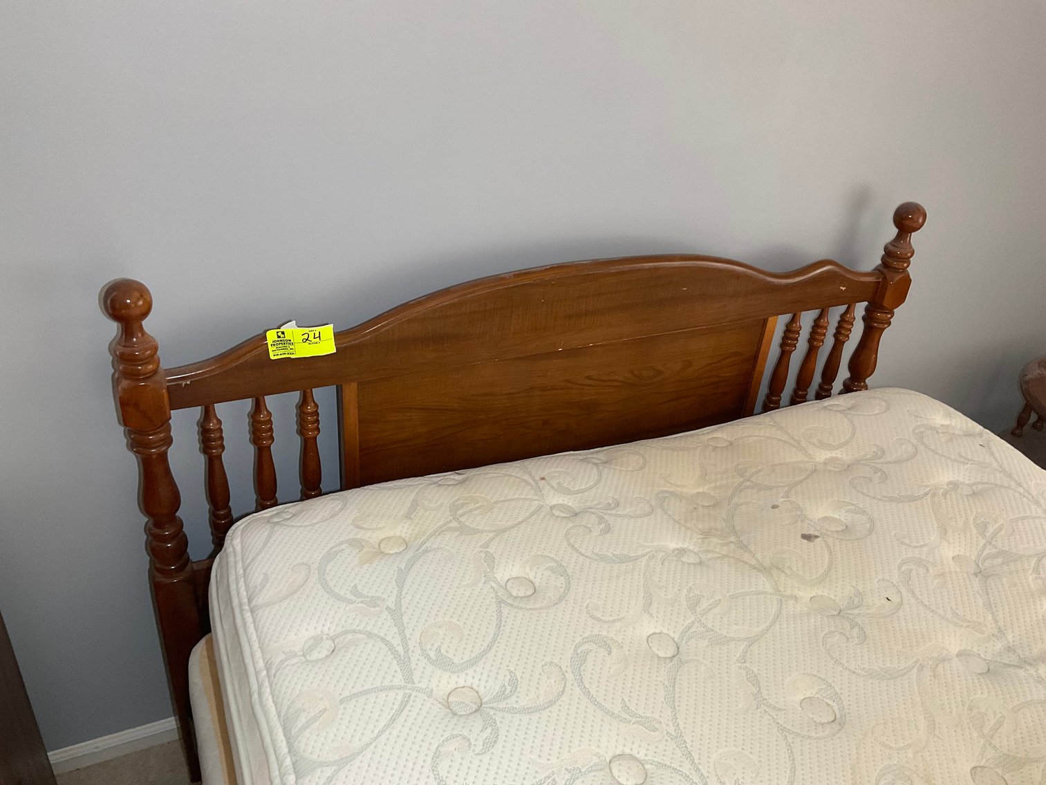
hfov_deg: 61.7
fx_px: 876
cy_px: 392
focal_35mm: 29
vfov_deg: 48.2
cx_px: 523
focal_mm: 3
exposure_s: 1/60
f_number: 1.8
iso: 100
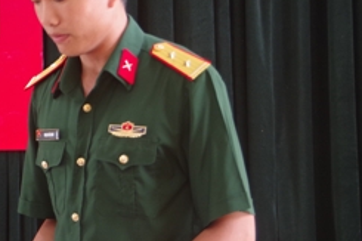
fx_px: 1417
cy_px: 72
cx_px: -136
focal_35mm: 141
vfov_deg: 9.7
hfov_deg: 13.9
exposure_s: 1/15
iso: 400
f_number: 4.5
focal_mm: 31
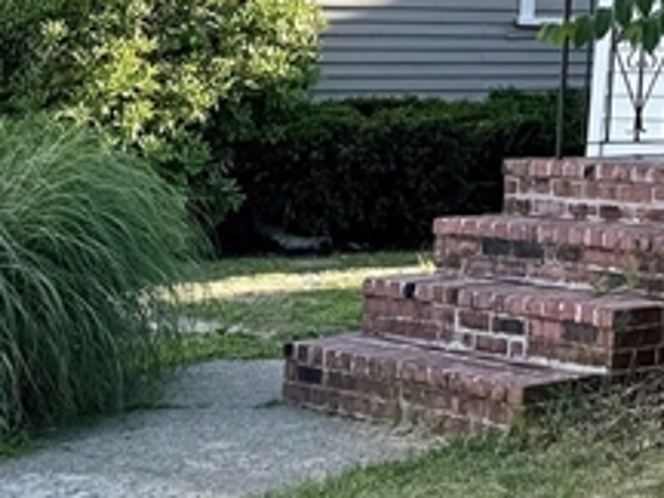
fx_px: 2187
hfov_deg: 15.4
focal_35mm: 114
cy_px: -369
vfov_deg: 12.0
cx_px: 1101
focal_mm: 6.76
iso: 80
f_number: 1.78
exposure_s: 1/1949
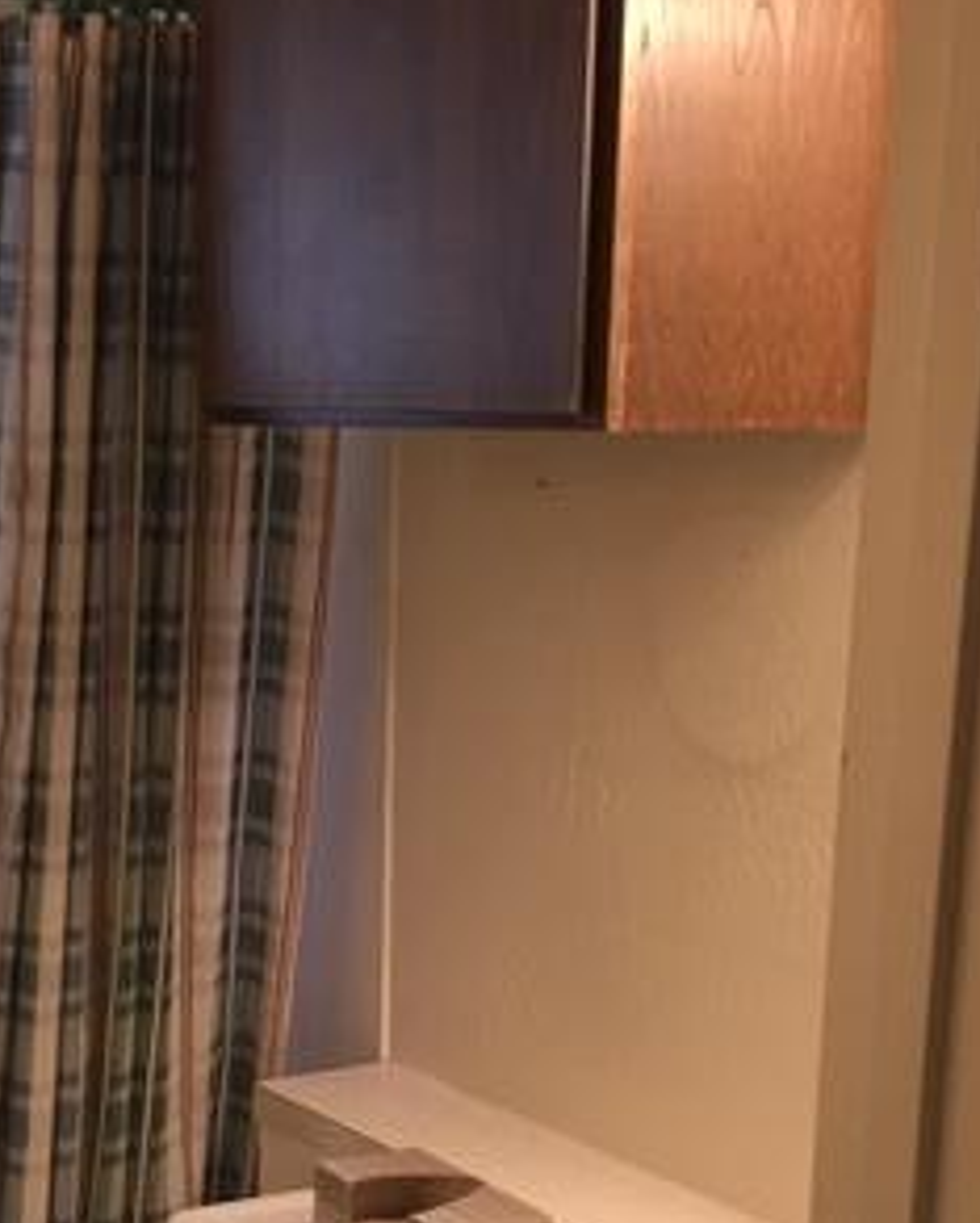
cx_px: 268
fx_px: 2245
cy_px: 1047
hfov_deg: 24.4
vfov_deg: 29.5
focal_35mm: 62
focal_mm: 4.15
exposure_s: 1/30
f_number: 2.2
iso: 80
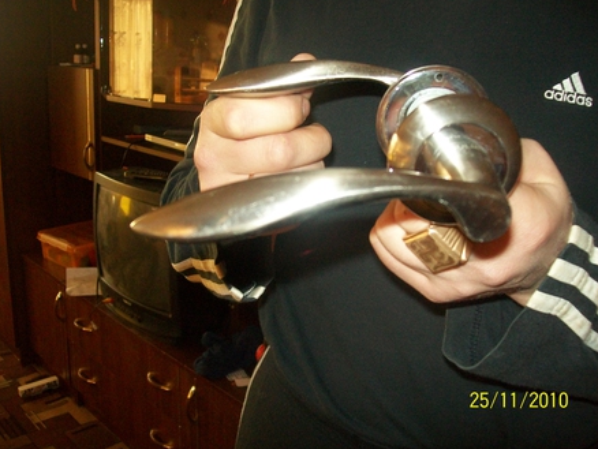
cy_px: 221
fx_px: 640
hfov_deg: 50.1
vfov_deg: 38.7
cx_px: 292
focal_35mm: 37
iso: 160
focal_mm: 6
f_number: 2.7
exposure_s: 1/60
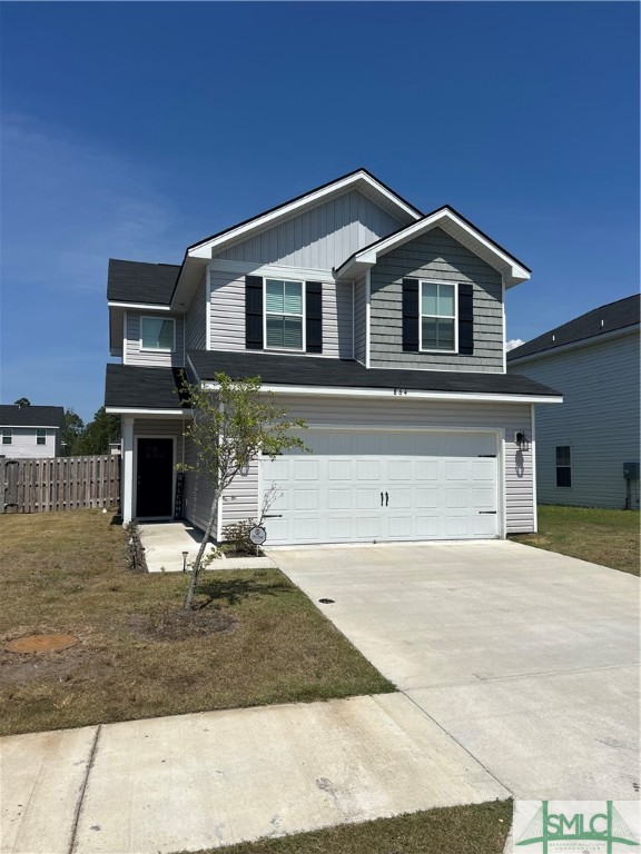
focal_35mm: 26
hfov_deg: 53.1
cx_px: 320
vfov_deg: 67.3
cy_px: 427
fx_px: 642
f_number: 1.5
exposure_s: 1/10309
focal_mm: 5.7
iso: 50
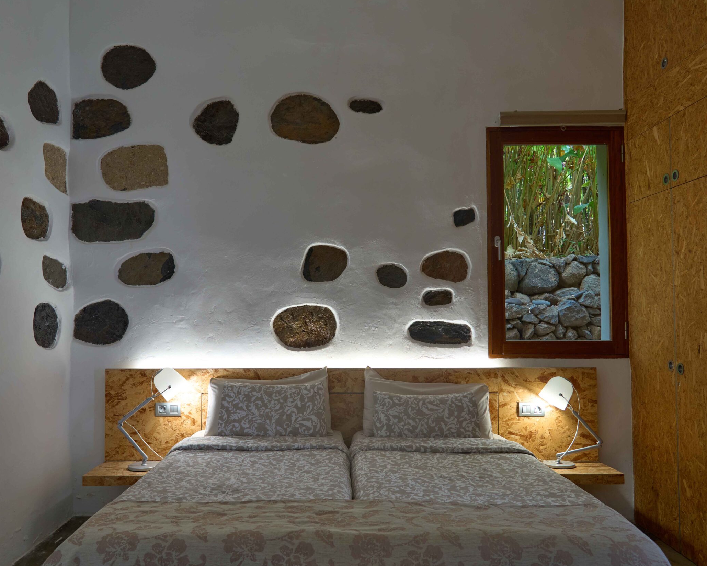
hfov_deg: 62.1
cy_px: 289
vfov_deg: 51.5
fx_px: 586
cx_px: 328
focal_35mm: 28
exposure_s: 1/100
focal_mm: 24
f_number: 4.5
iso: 500
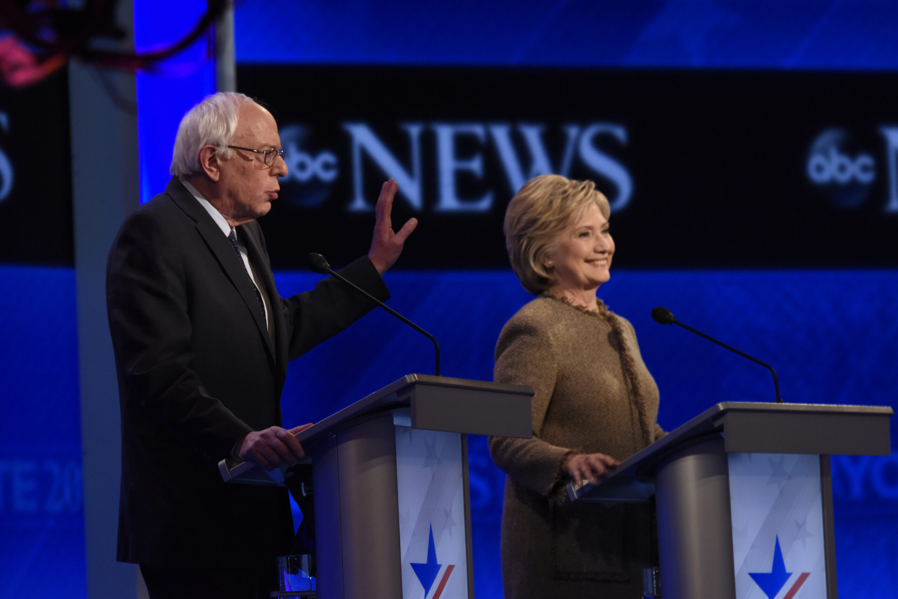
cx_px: 449
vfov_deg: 3.9
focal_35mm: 350
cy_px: 300
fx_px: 8732
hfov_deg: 5.9
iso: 3200
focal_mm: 350
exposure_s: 1/80
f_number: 8
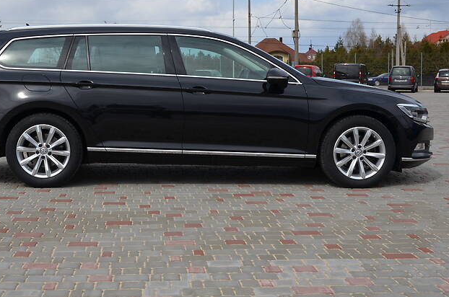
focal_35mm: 54
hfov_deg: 36.8
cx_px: 174
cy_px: 124
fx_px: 672
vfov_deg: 24.9
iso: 100
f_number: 8
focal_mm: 28
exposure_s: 1/250
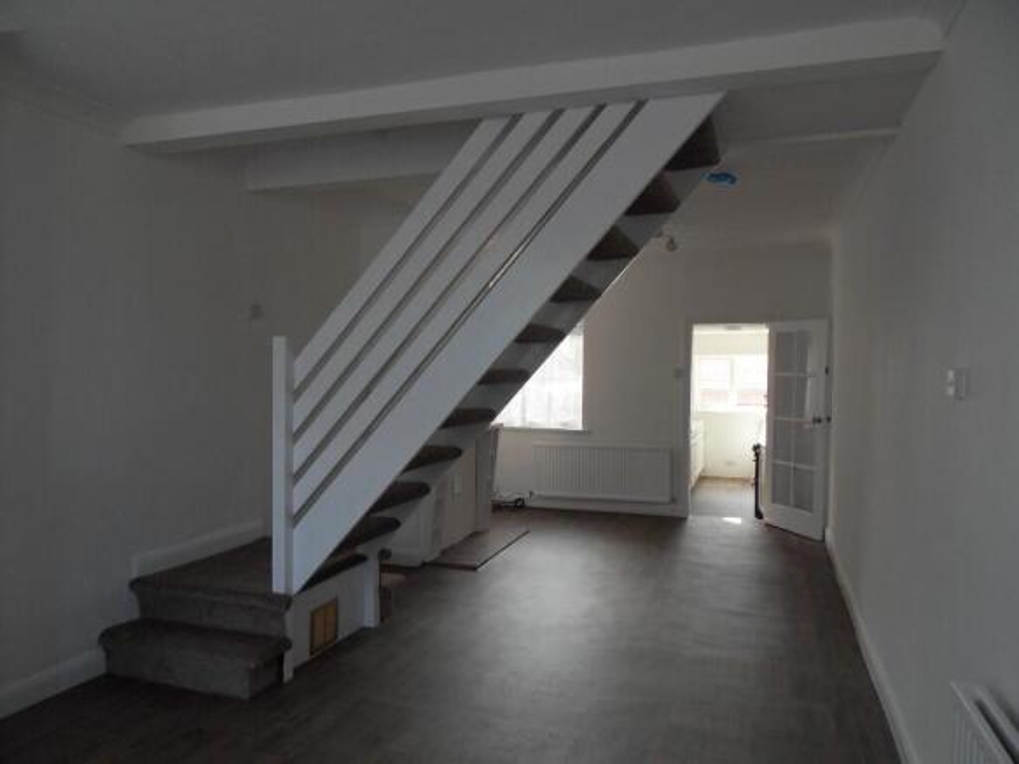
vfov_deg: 56.8
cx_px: 510
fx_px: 706
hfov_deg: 71.6
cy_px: 382
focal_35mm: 24
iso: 100
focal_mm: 4.2
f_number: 3.3
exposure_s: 1/90
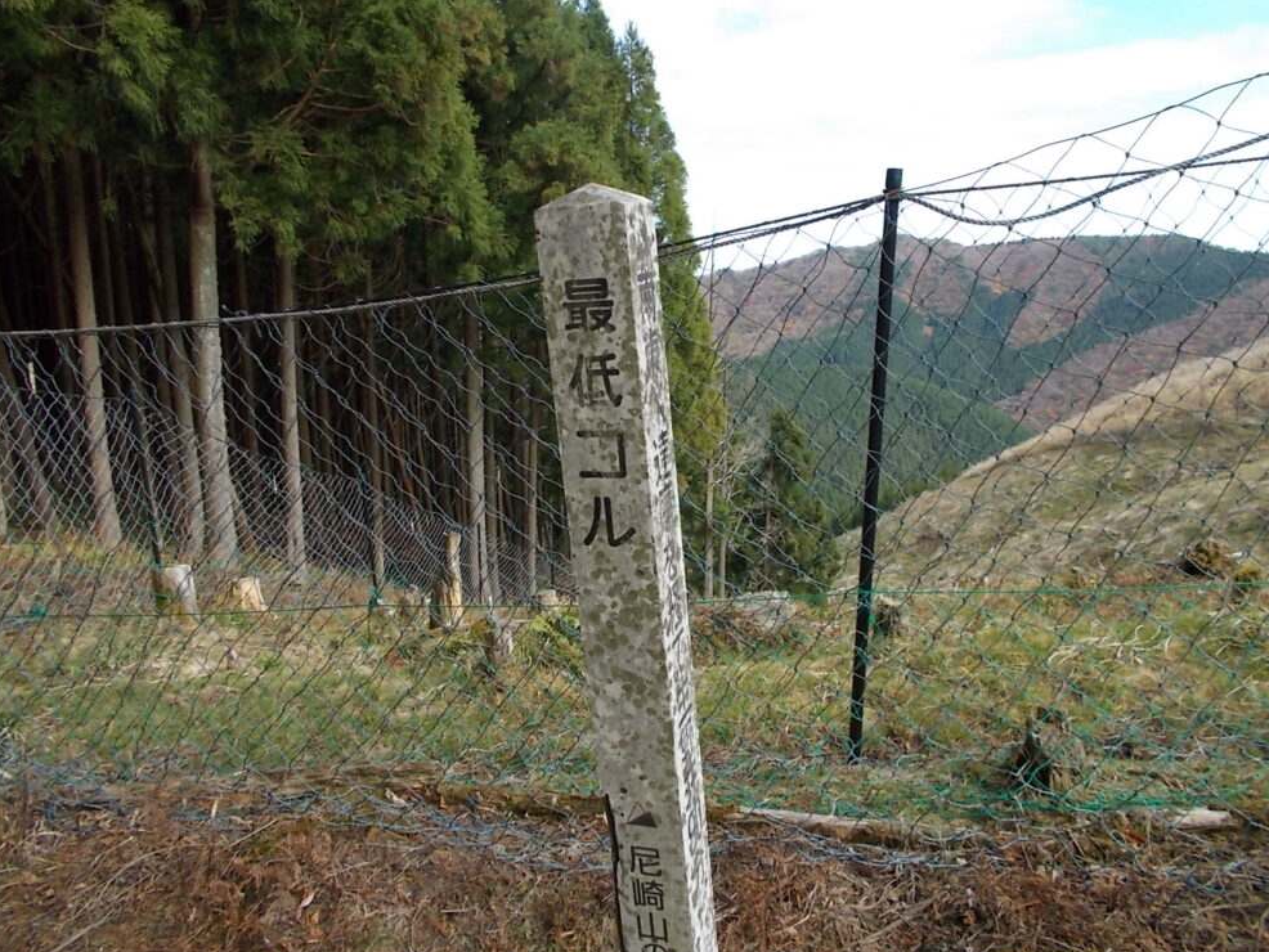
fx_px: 990
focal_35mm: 27
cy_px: 471
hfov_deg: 65.3
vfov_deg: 51.4
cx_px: 631
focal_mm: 4.6
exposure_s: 1/250
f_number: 3.2
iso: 80
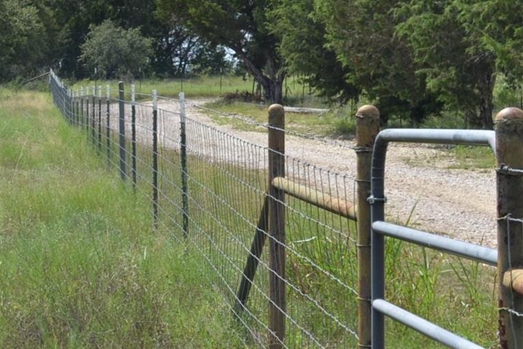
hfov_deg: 15.2
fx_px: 1859
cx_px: -174
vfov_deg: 10.7
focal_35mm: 128
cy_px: 116
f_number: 11
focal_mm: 32
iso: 400
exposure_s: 1/400
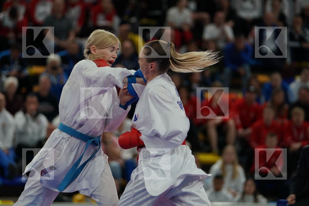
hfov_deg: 8.2
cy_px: 103
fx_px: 2146
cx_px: 154
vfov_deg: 5.5
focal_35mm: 250
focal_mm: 167
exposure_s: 1/1000
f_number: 2.8
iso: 1250
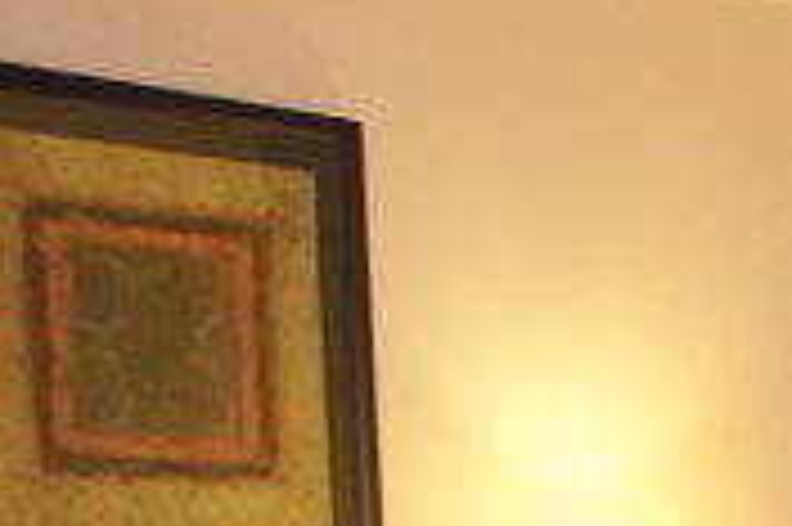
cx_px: 1220
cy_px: 967
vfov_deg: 11.6
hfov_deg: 16.9
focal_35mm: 109
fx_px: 2396
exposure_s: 1/60
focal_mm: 16
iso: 400
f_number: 2.8
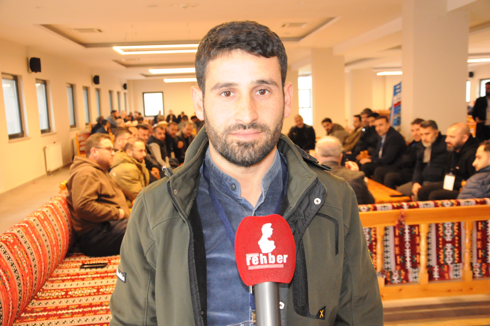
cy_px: 163
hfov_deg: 53.2
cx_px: 245
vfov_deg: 36.8
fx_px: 489
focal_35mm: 36
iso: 3200
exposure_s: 1/30
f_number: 5.6
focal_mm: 24
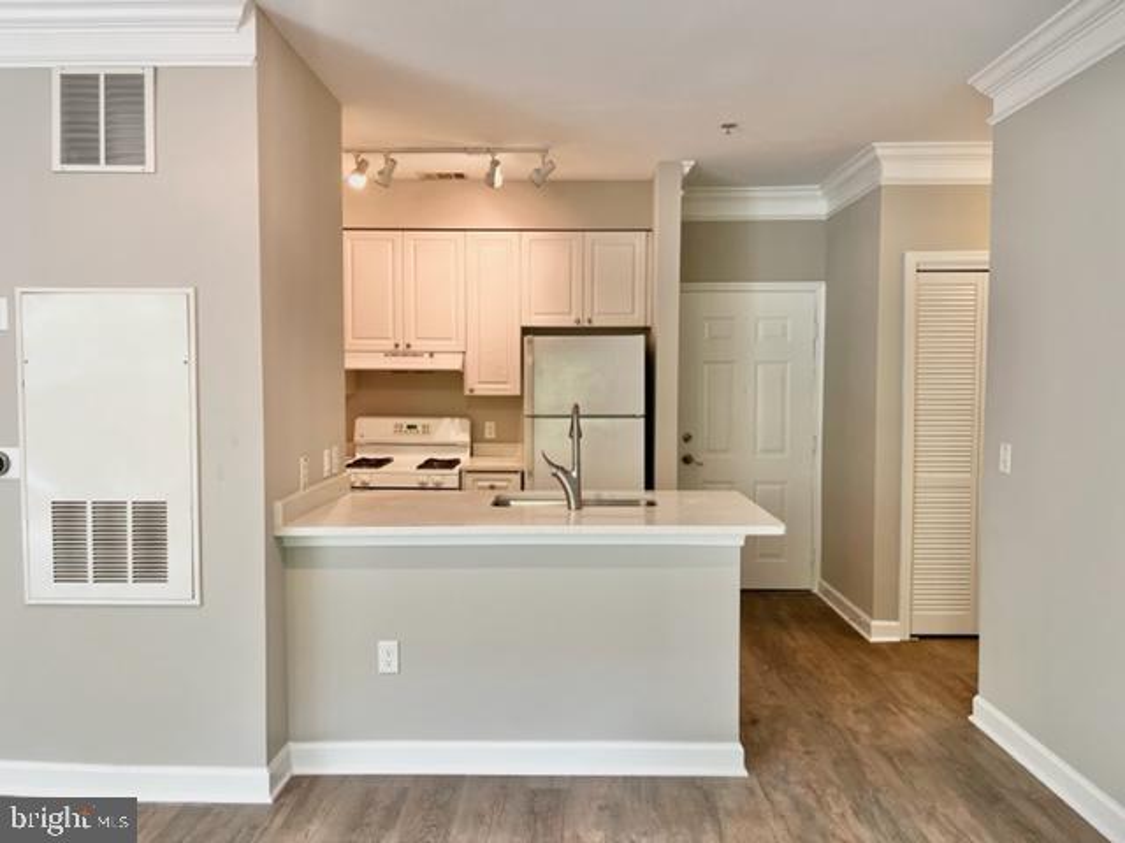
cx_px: 562
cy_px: 422
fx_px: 845
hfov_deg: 67.3
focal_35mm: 26
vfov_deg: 53.1
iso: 80
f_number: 1.6
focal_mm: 5.1
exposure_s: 1/60
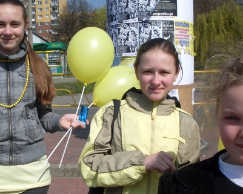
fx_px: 352
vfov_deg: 30.8
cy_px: 103
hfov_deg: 37.9
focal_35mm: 49
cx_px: 100
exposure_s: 1/350
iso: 80
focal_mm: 6.3
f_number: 8.4
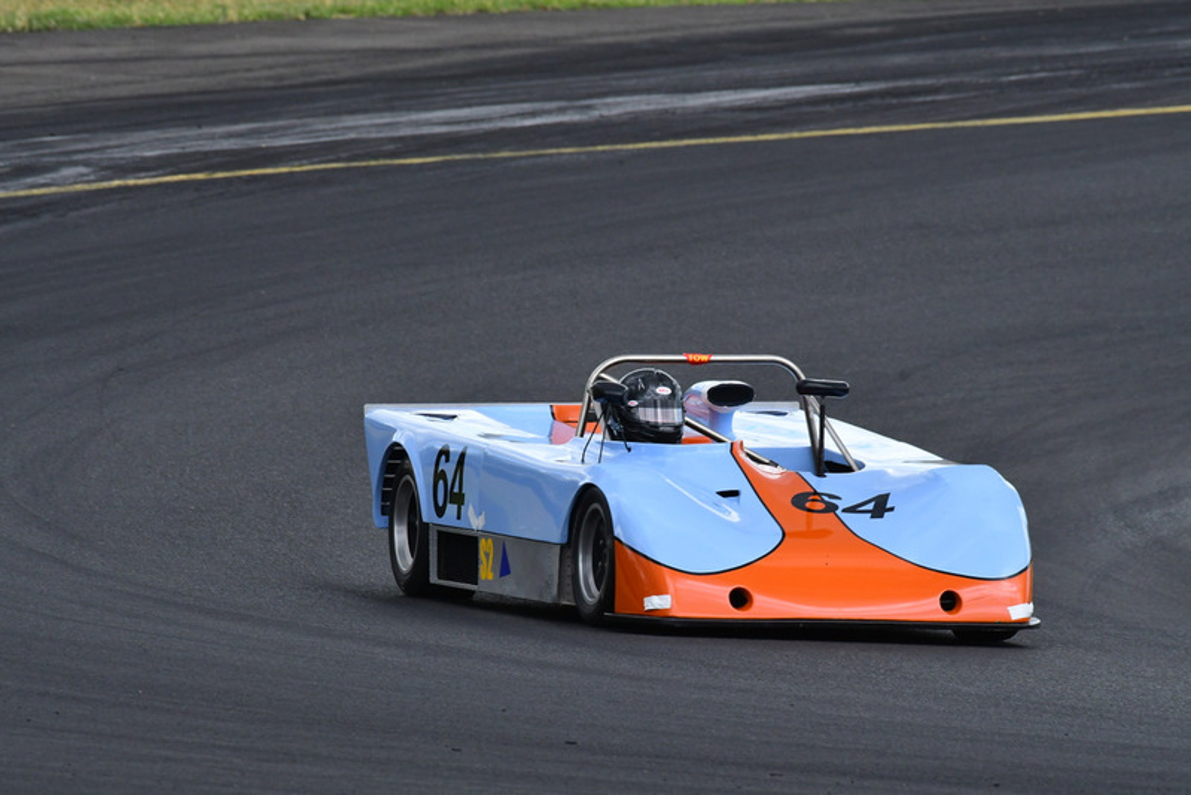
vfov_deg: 1.8
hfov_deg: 2.7
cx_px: 596
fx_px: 24820
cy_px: 398
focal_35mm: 750
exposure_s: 1/640
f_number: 11
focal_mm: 500
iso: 1000
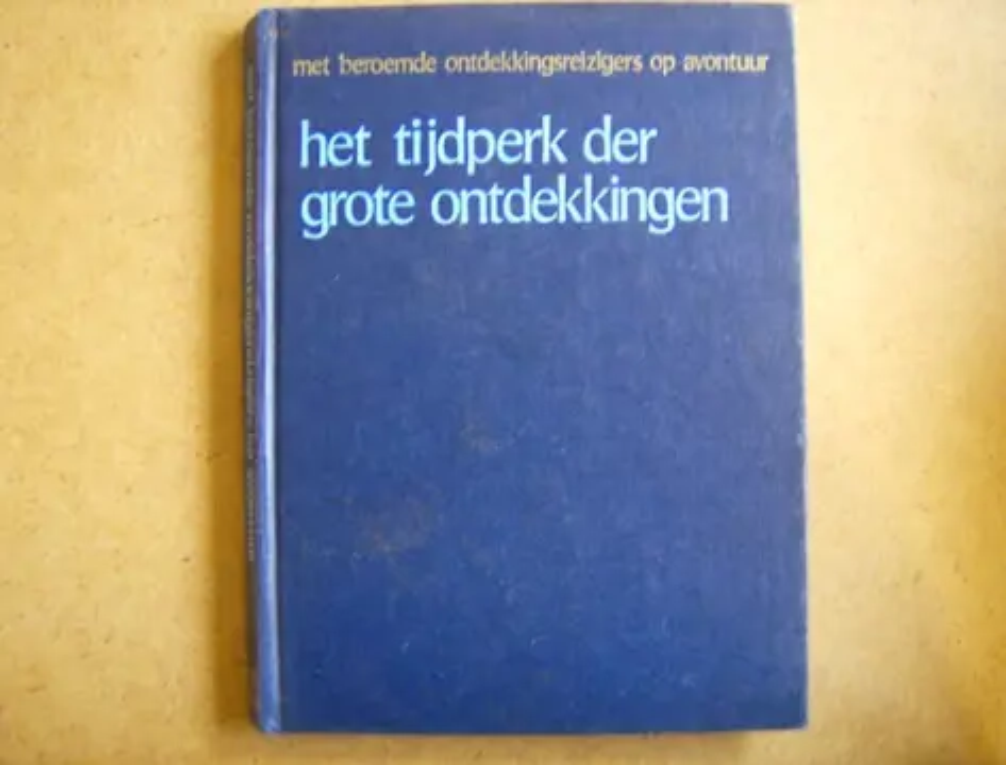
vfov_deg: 40.0
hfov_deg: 51.1
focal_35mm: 36
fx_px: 1052
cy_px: 382
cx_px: 503
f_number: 2.8
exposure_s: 1/13.6
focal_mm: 6
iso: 200
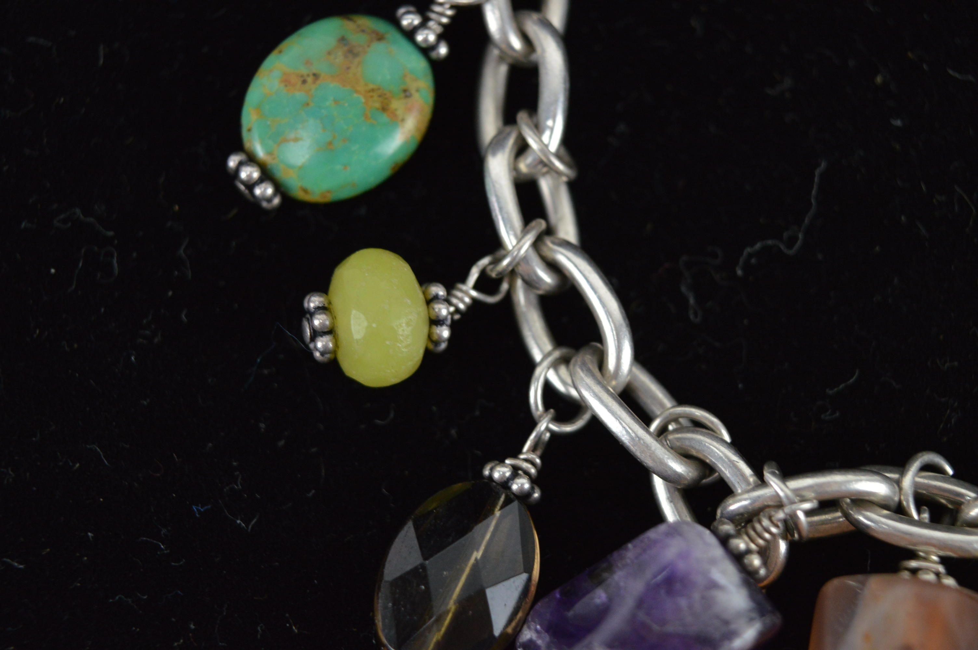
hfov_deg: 24.6
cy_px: 325
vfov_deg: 16.5
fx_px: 2239
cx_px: 489
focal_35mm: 82
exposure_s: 1/60
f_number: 6.3
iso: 800
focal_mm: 55
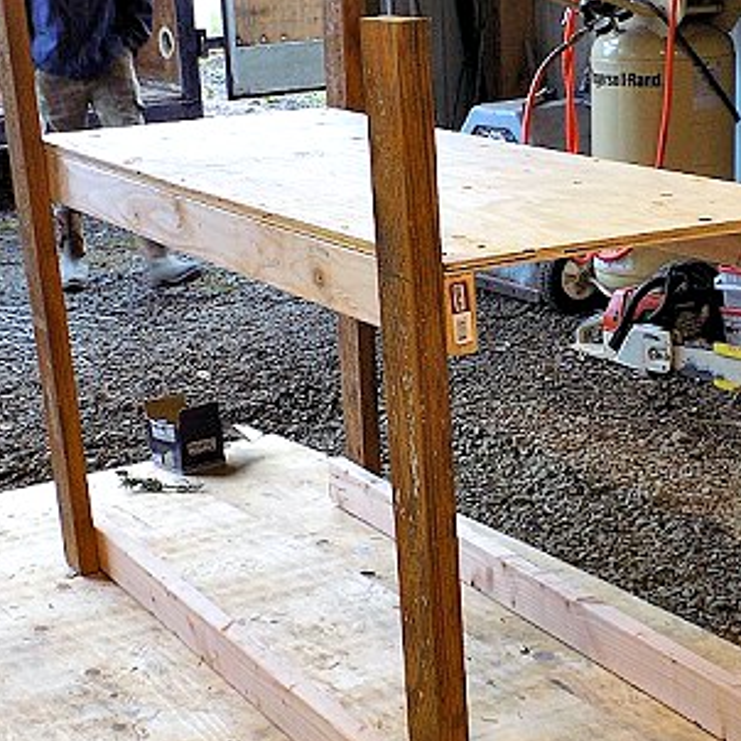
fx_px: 1744
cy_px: 451
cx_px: 451
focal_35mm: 72
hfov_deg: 23.9
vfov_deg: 23.9
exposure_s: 1/30
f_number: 3.6
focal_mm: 7.3
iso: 125
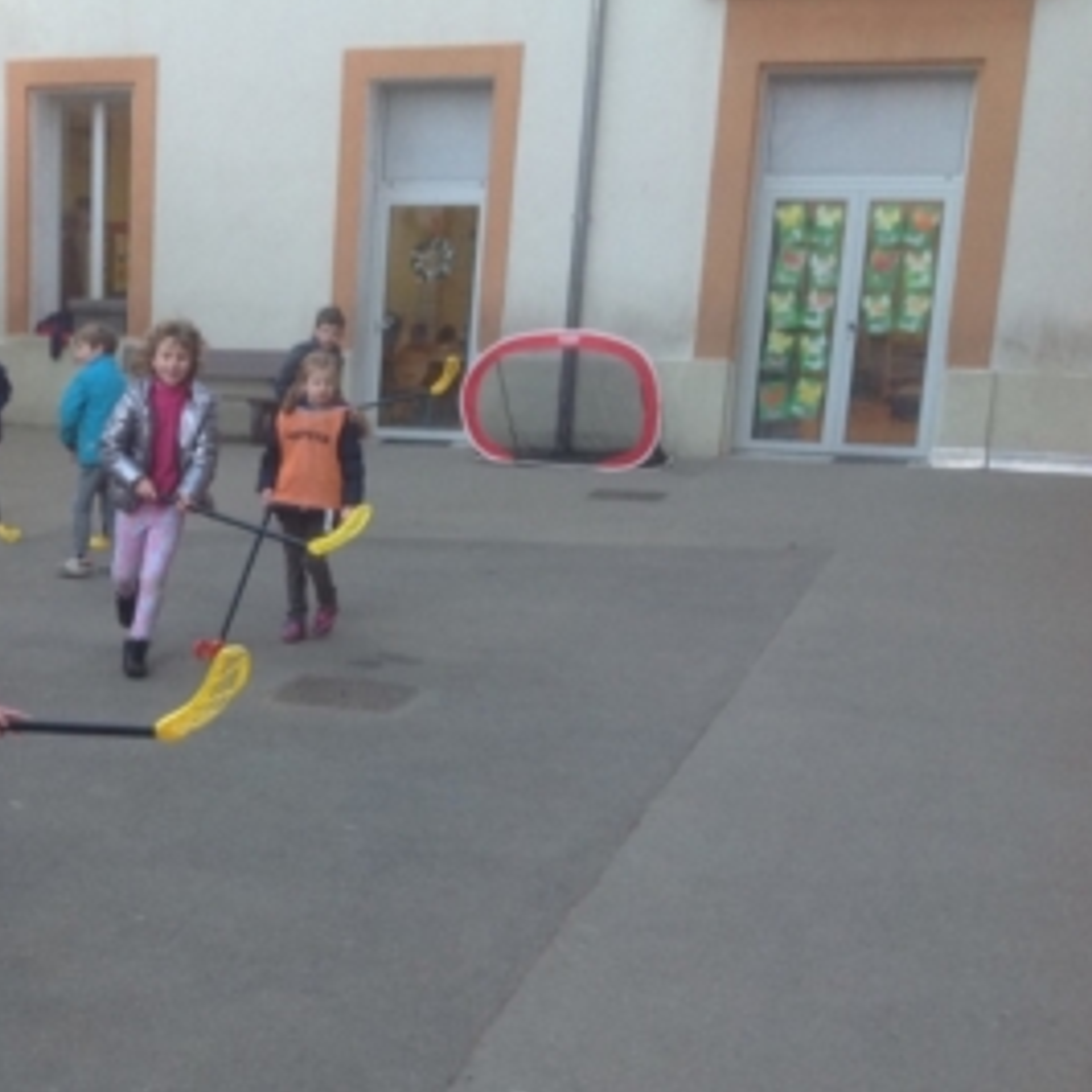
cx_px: 119
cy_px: 757
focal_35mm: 58
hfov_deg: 28.5
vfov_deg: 29.3
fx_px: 2070
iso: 100
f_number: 2.4
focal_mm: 4.28
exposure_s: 1/120
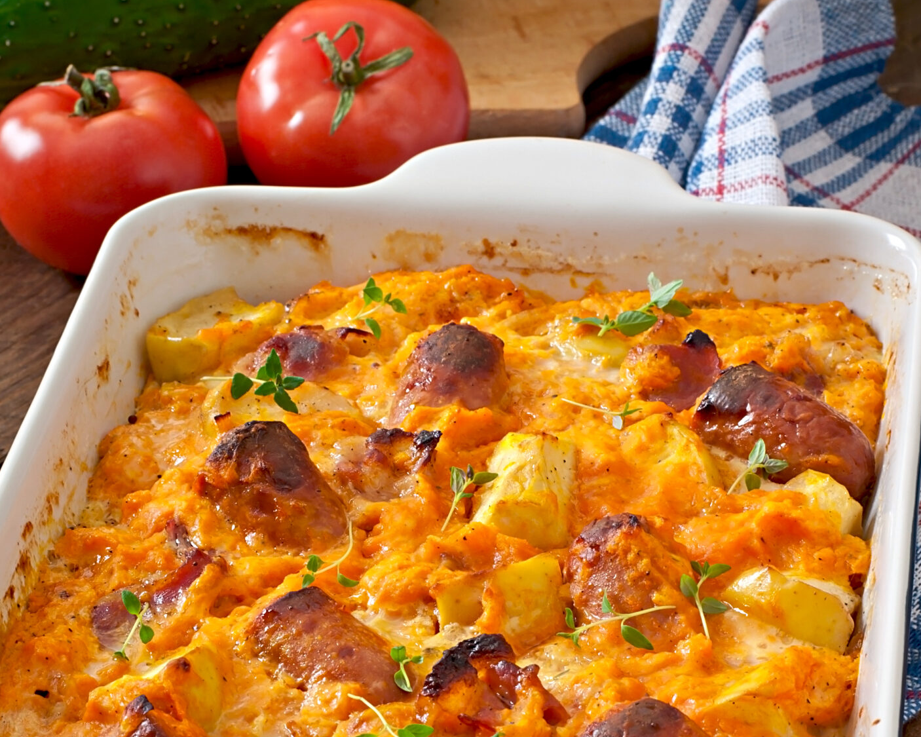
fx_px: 3489
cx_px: 394
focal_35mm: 128
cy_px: 616
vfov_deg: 12.0
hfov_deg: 15.0
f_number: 13
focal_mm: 50
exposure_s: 1/200
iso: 100
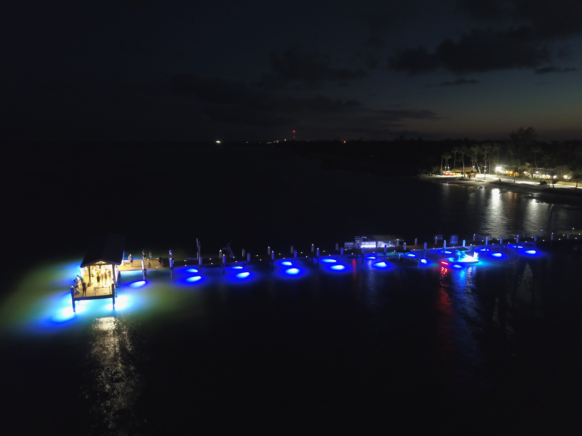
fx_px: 437
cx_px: 291
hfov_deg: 67.3
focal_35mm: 26
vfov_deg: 53.1
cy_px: 218
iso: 200
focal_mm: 4.73
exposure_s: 2
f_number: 2.2
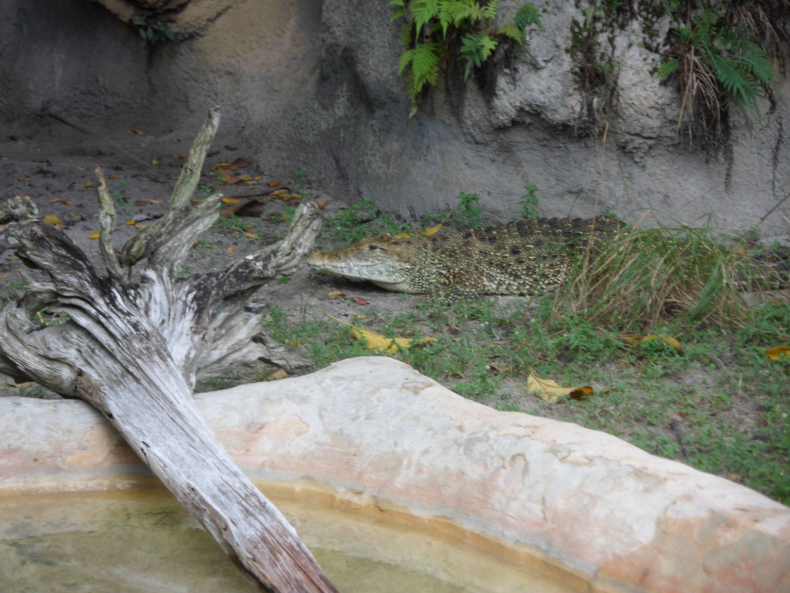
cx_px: 395
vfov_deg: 9.2
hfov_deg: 12.2
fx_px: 3697
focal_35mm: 162
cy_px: 296
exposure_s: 1/60
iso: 100
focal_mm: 28.7
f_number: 5.5
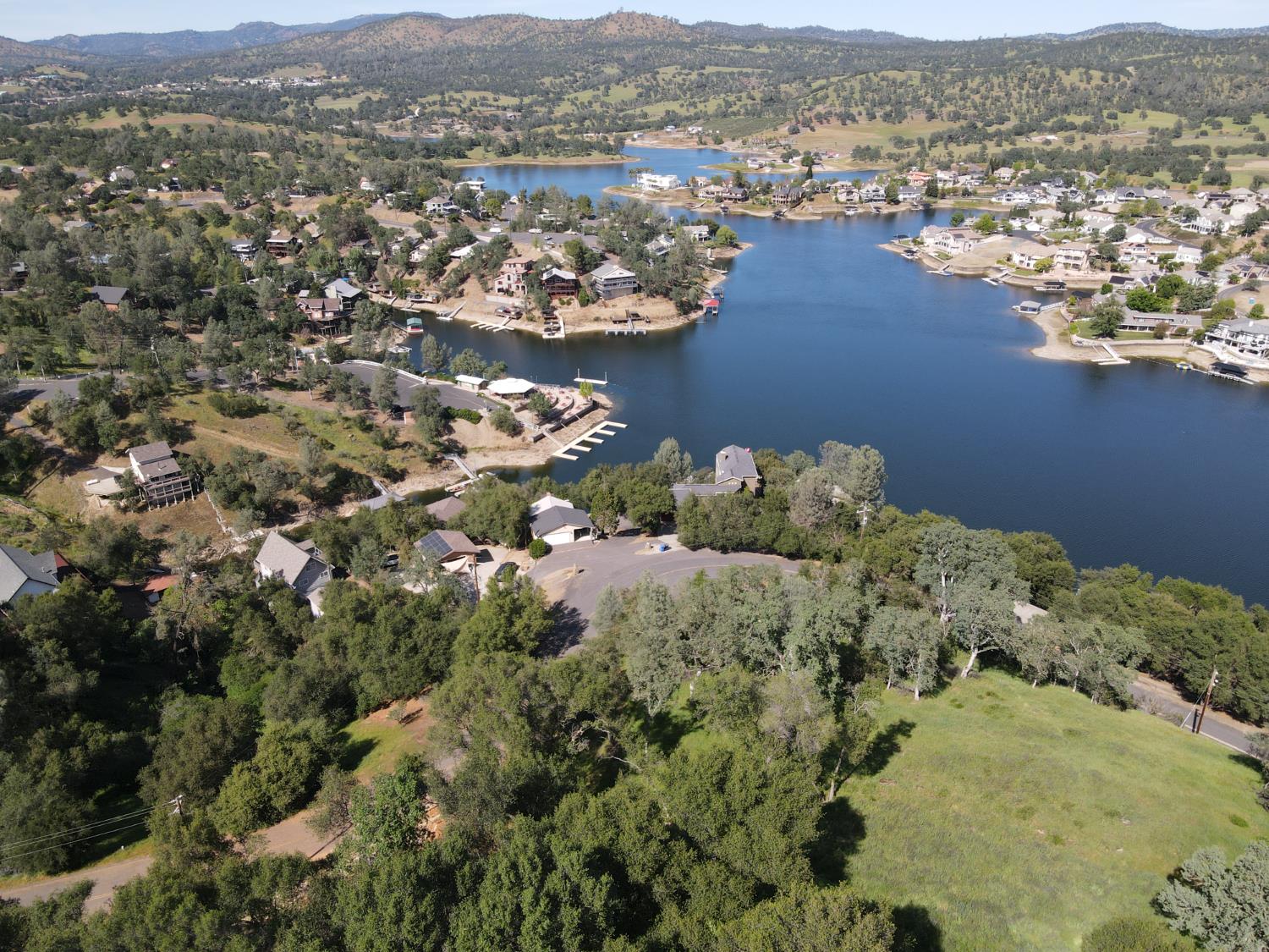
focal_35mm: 24
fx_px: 880
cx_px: 634
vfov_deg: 56.8
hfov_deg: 71.6
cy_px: 476
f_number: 2.8
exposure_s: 1/500
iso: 100
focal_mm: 4.5
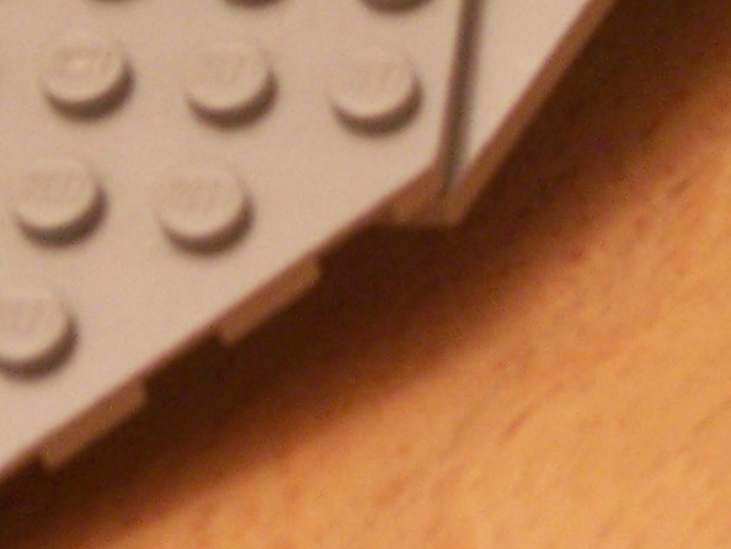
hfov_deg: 12.6
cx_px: 492
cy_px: -134
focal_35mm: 156
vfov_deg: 9.4
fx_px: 3296
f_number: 2.8
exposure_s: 1/10
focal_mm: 6.2
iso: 160
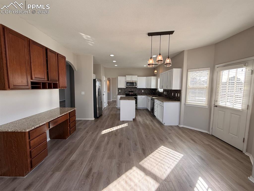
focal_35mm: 14
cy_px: 96
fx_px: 103
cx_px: 127
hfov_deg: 102.1
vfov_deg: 85.7
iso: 64
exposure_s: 1/109
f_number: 2.2
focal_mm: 2.22
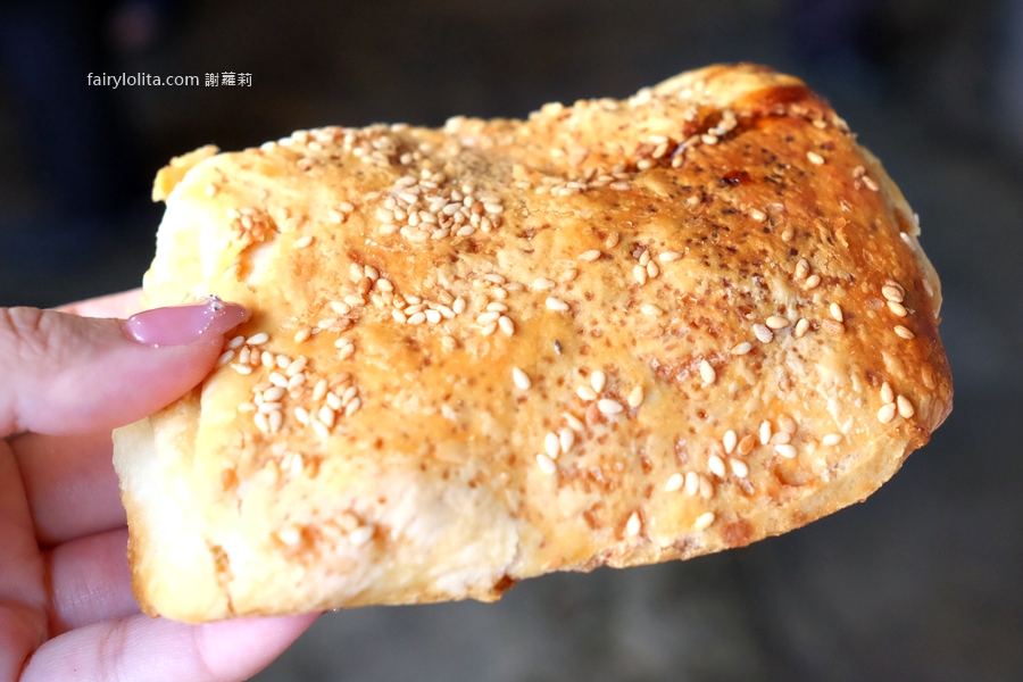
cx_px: 512
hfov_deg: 54.4
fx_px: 995
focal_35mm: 35
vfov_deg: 37.9
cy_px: 341
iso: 4000
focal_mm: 23
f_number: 3.6
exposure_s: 1/320
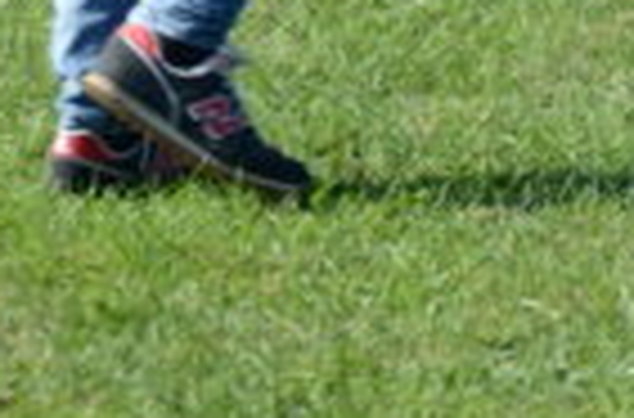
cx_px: 517
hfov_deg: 3.7
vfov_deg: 2.4
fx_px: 9882
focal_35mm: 563
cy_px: -636
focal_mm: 66
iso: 100
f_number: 5.3
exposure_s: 1/320
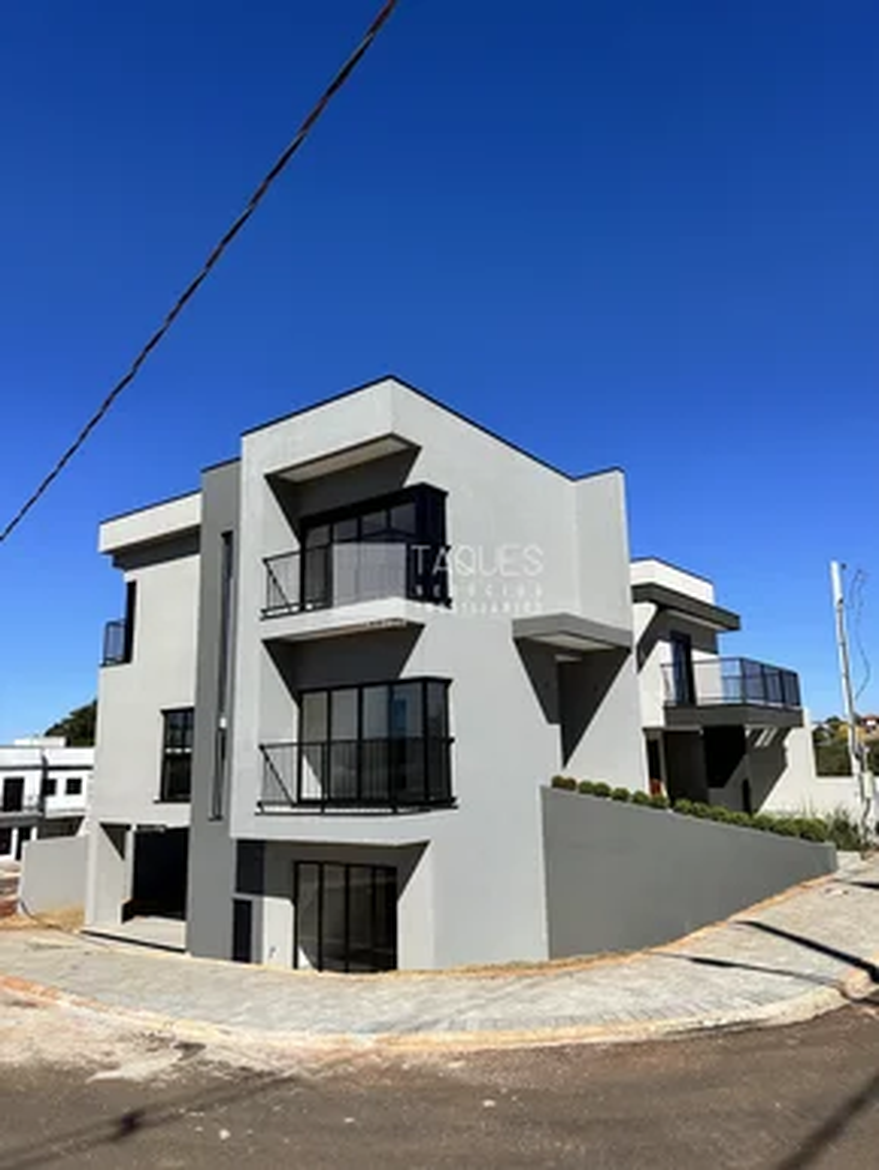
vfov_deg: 71.6
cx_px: 440
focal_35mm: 24
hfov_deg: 56.9
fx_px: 812
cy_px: 585
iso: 80
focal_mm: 6.86
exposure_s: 1/5848
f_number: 1.78
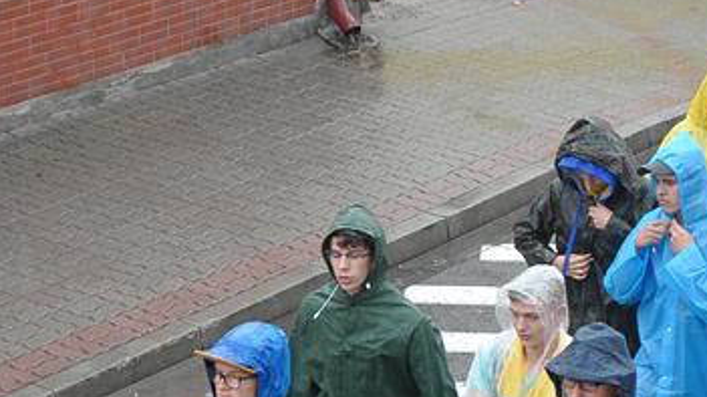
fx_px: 3279
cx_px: 594
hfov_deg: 12.2
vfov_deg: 6.9
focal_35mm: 175
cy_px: 410
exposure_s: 1/160
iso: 800
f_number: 6.3
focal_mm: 46
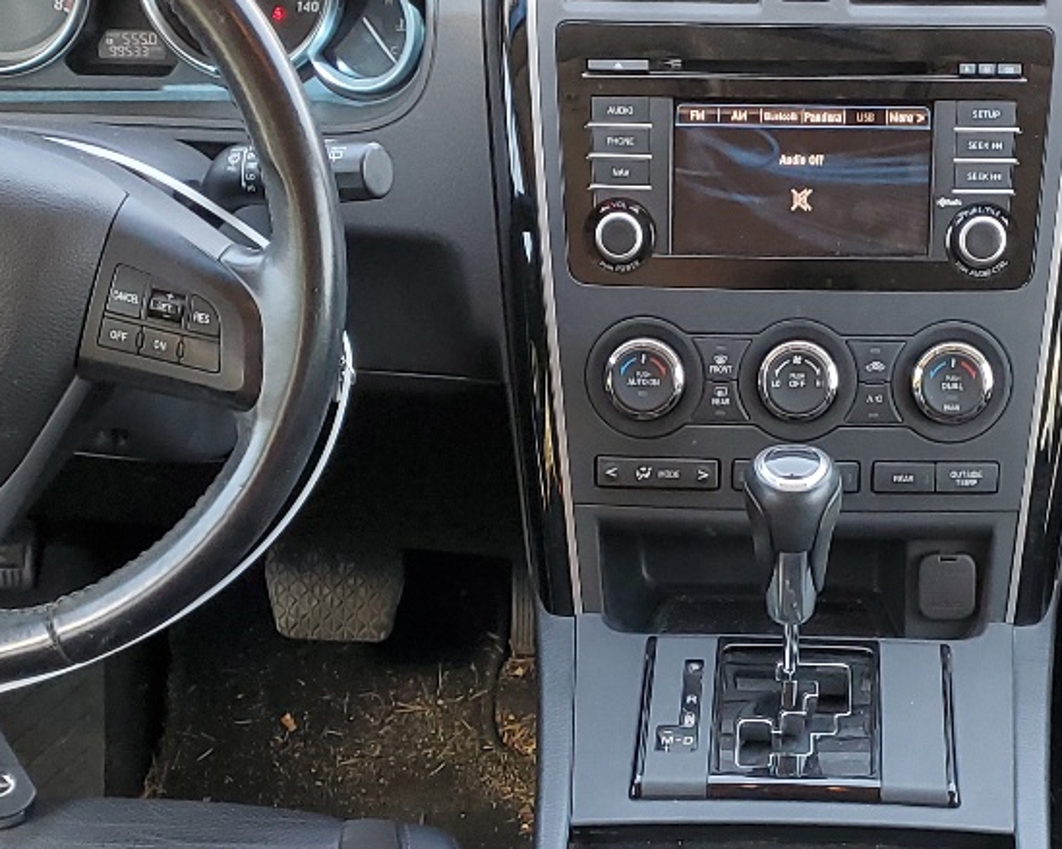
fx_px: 2325
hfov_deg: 25.7
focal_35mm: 74
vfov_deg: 20.3
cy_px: 737
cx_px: 660
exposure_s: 1/120
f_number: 1.5
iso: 71
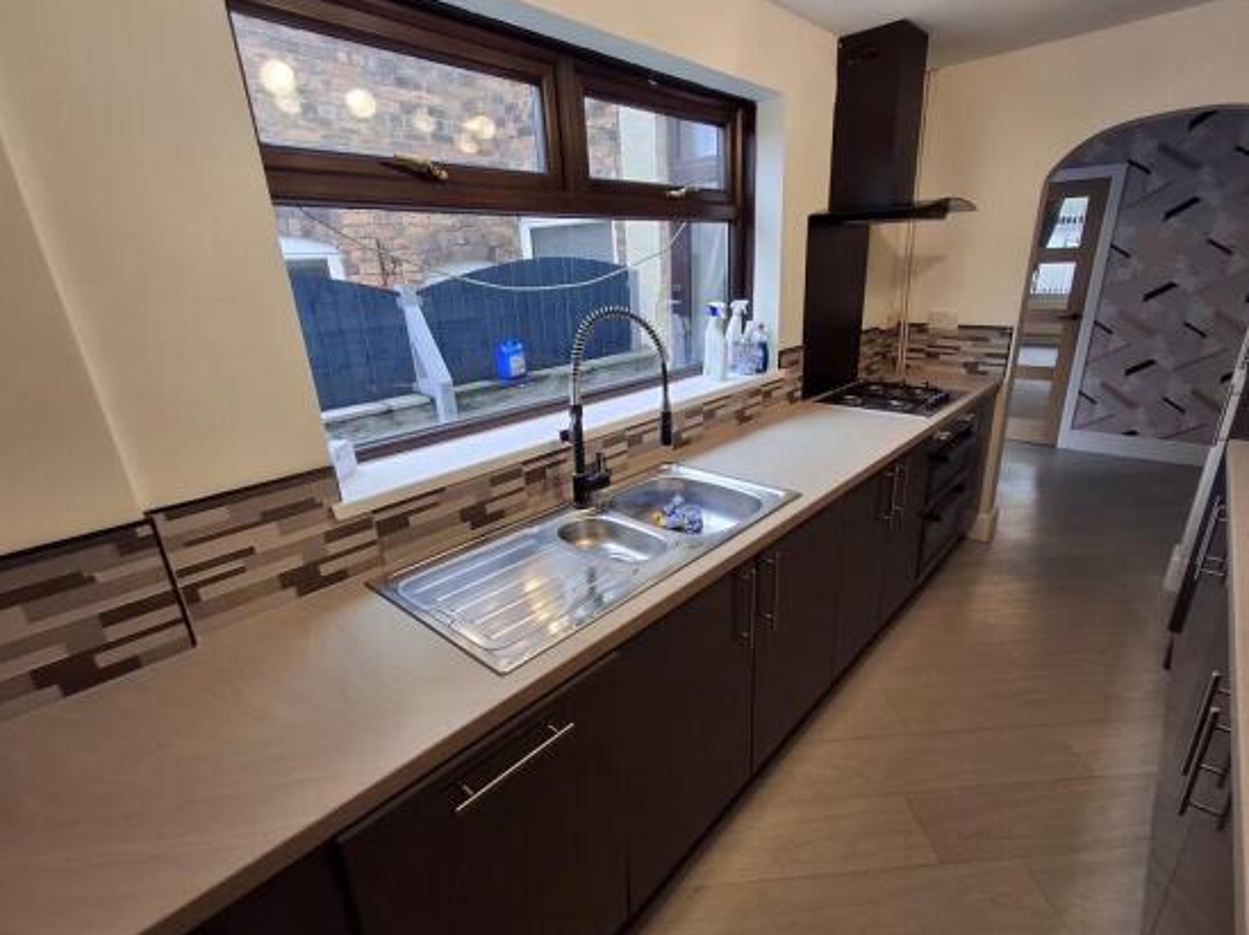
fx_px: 613
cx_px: 656
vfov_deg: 74.6
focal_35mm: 17
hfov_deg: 91.0
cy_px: 490
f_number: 2.2
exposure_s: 1/40
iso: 50
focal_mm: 1.64
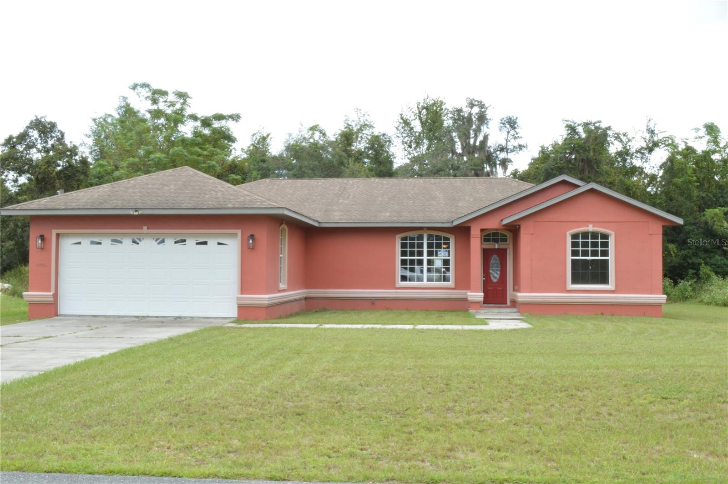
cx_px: 364
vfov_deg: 34.1
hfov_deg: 49.6
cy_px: 242
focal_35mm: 39
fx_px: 788
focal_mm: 26
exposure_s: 1/5
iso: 100
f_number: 29
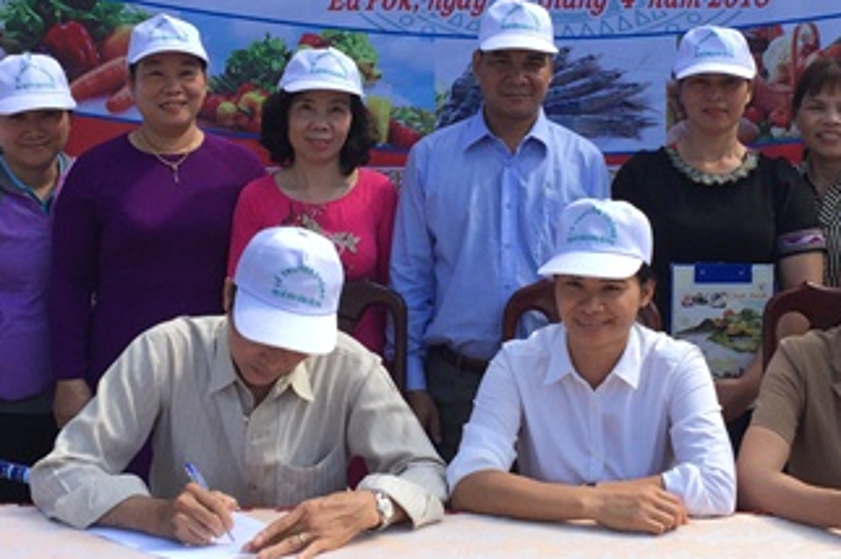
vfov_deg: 22.4
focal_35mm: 60
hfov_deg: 33.3
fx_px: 1400
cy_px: 154
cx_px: 504
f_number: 2.2
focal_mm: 4.15
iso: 32
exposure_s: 1/842
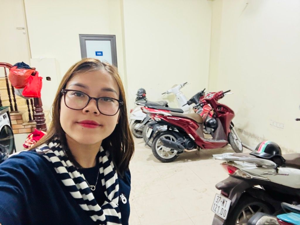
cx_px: 150
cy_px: 112
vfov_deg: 58.9
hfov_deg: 73.9
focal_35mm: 23
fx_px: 199
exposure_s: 1/25
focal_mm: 2.69
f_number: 1.9
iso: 500
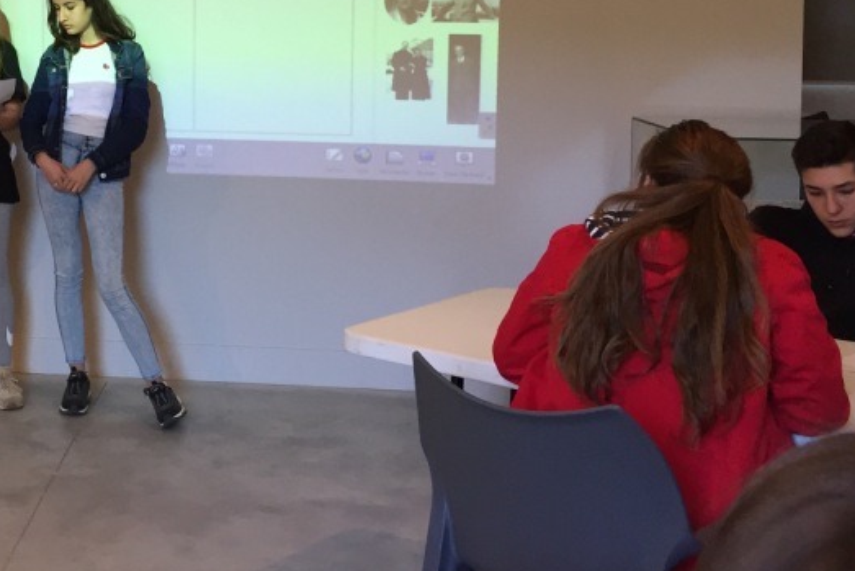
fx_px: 1402
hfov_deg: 32.2
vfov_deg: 22.5
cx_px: 75
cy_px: 67
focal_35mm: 59
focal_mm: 4.15
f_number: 2.2
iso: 80
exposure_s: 1/33
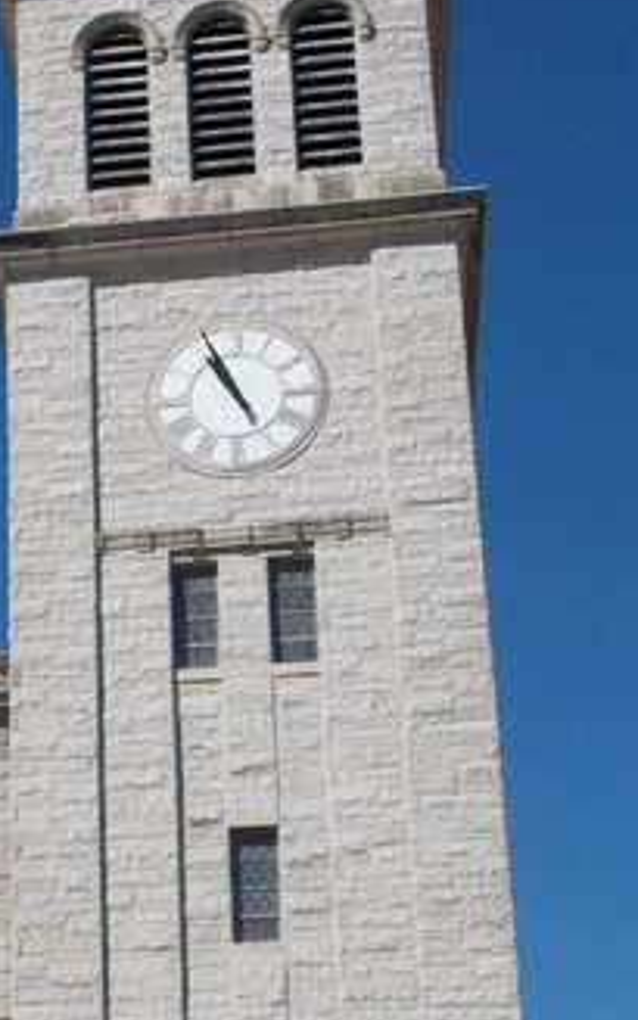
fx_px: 2448
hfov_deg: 14.1
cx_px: -243
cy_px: 796
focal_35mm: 88
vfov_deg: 23.3
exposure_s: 1/1500
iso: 80
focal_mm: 6.1
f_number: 3.4
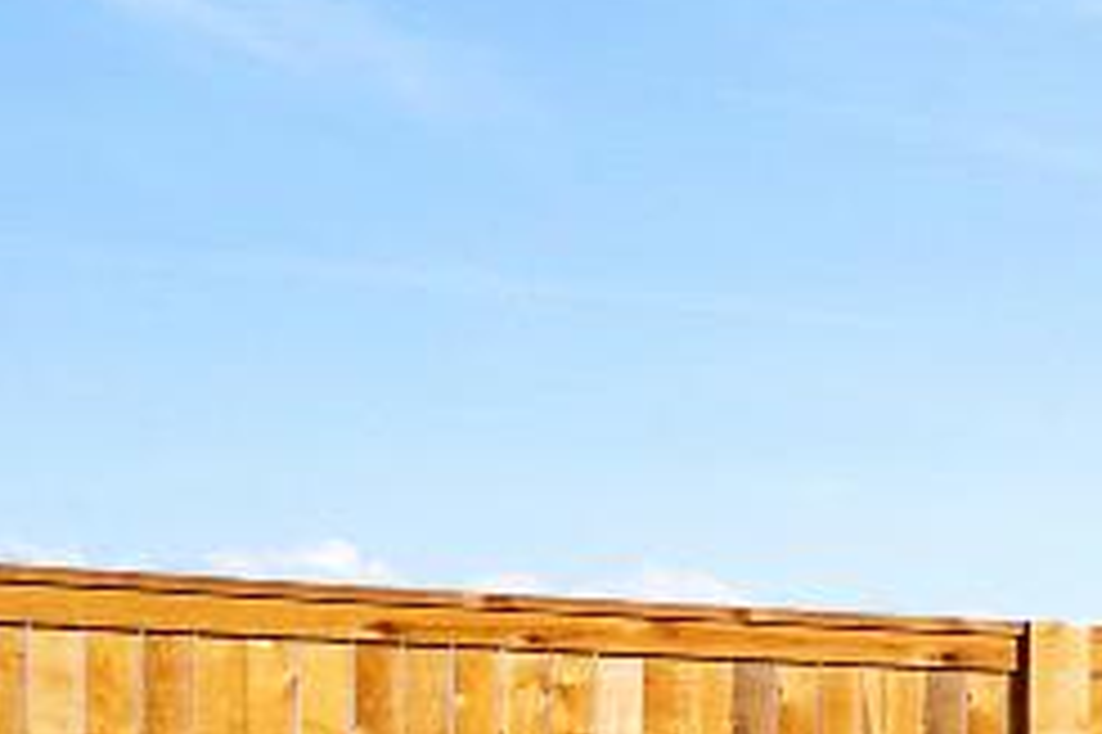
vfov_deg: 14.3
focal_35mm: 92
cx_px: 3369
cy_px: 923
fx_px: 2814
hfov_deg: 11.3
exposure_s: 1/80
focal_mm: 10
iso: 250
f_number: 9
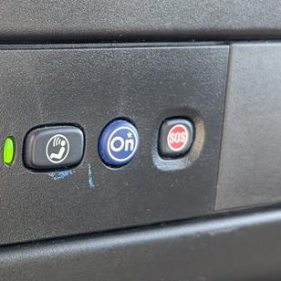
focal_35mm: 90
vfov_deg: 19.3
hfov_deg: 18.8
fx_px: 827
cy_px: 116
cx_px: 6
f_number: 1.68
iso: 702
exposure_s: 1/417
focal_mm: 6.9
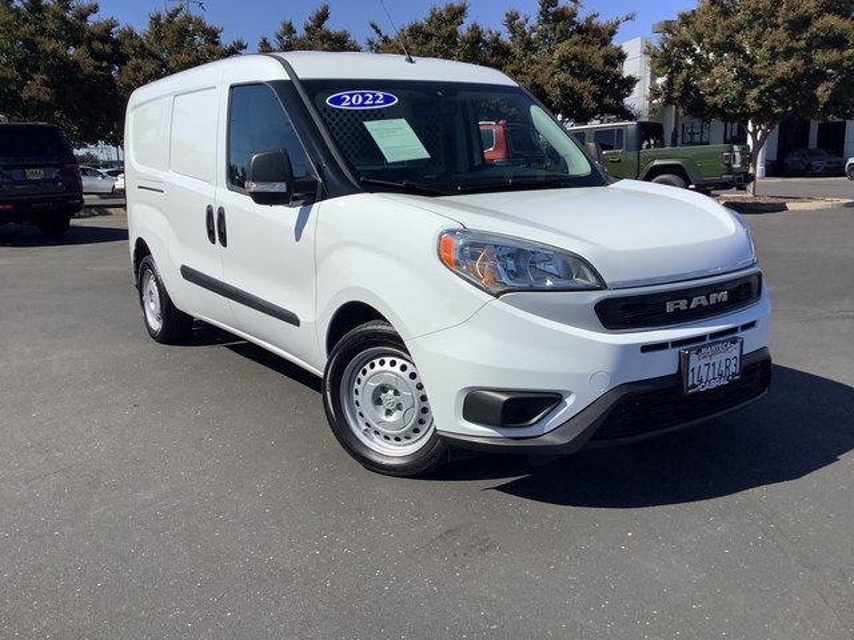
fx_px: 765
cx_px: 427
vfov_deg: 45.4
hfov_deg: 58.4
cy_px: 320
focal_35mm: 31
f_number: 2.4
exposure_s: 1/2398
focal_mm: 3.3
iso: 25
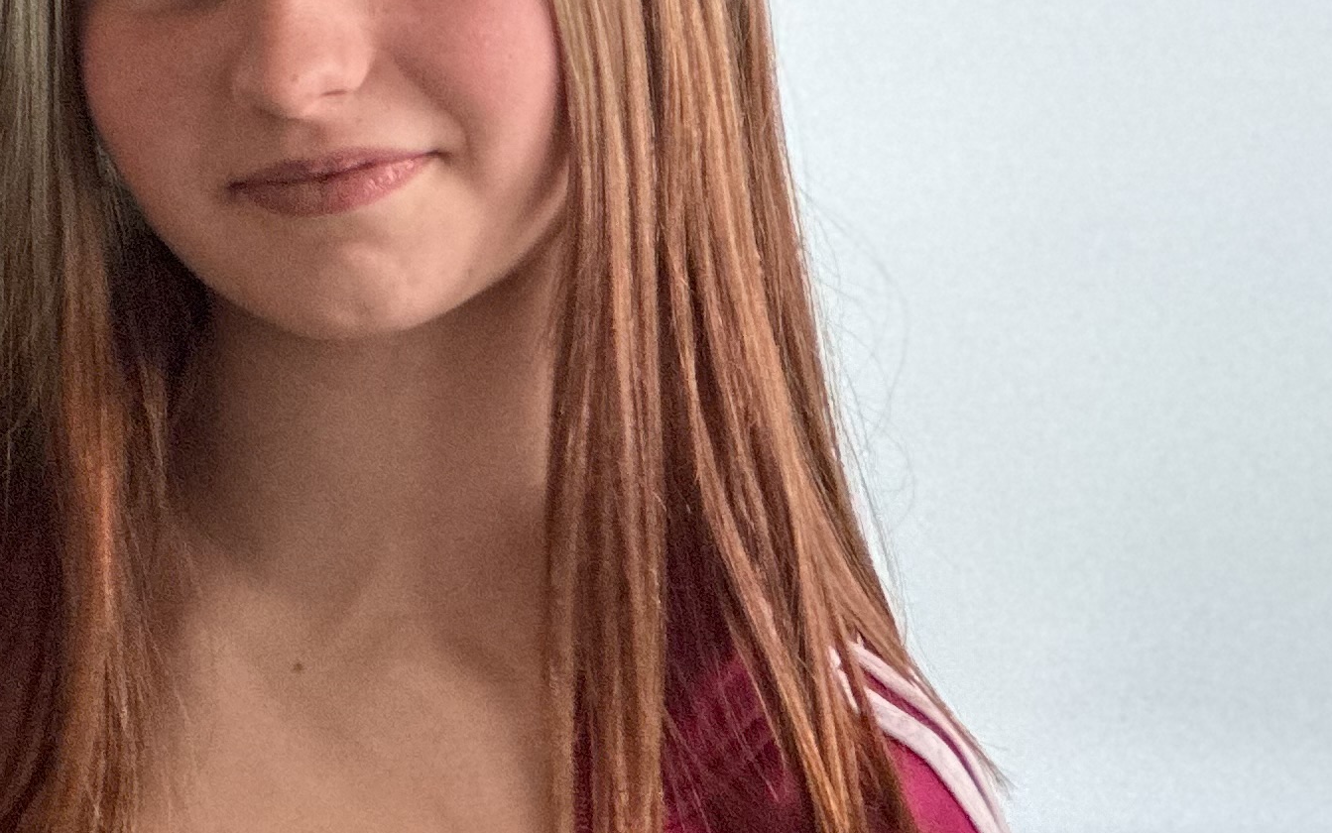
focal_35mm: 245
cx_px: 454
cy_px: -612
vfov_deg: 5.3
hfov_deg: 8.6
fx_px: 8896
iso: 200
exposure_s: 1/120
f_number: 2.8
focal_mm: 9
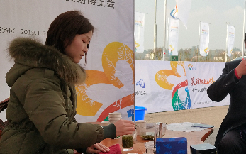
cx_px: 191
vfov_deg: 23.5
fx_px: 369
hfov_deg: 35.8
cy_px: 87
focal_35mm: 55
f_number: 1.8
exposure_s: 1/1744
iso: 132
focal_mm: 3.95
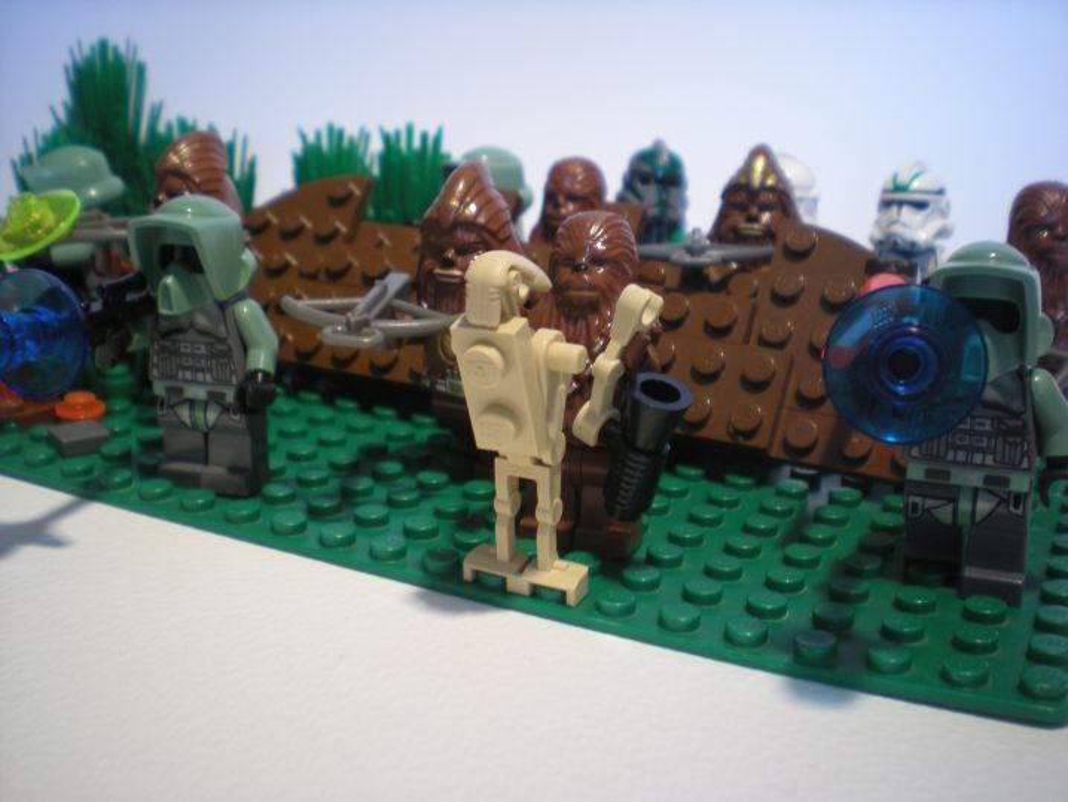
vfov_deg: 37.7
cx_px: 534
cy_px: 401
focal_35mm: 38
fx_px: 1173
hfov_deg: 49.0
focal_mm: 6.3
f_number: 3.1
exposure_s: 1/60
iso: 119
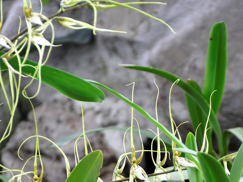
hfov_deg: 10.7
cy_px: 140
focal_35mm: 185
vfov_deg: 8.0
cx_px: 121
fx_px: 1297
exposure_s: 1/50
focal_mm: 85
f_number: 5.6
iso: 1250
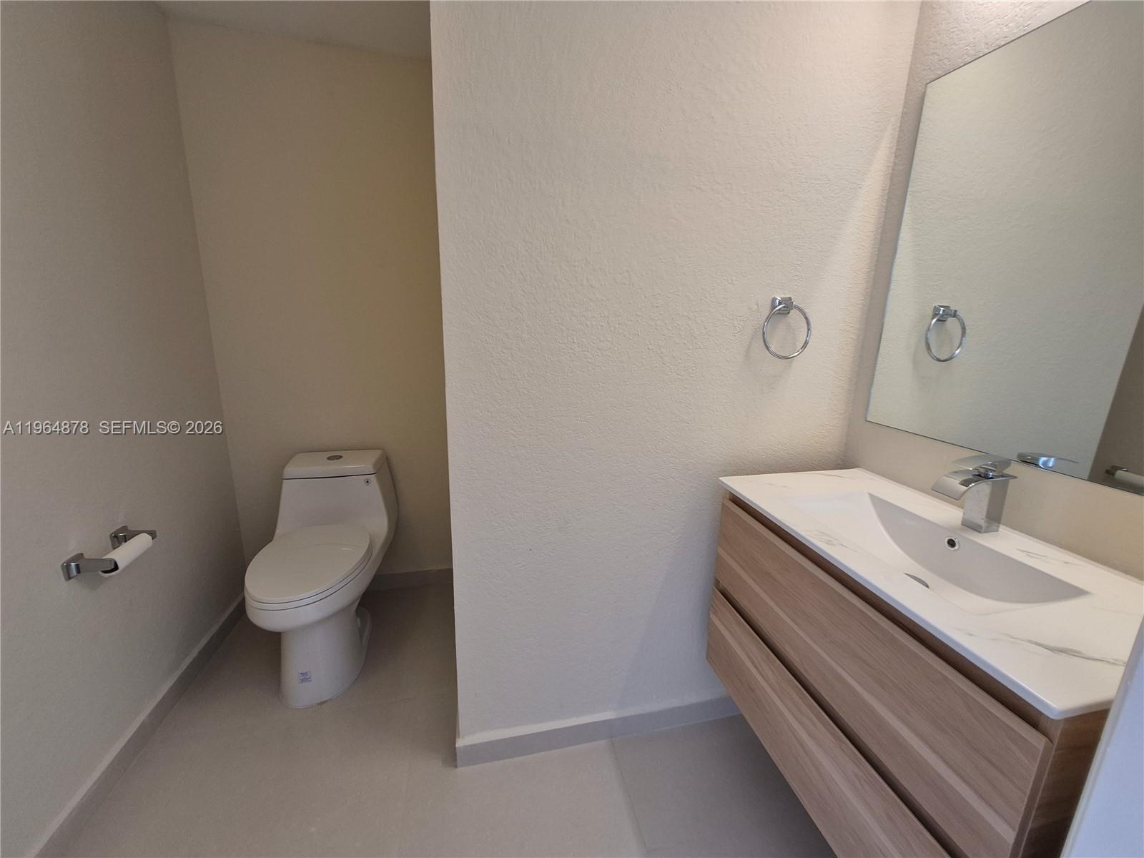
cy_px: 429
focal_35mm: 13
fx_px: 430
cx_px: 572
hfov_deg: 106.2
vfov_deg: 89.9
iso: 80
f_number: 2.2
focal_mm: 1.74
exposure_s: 1/60
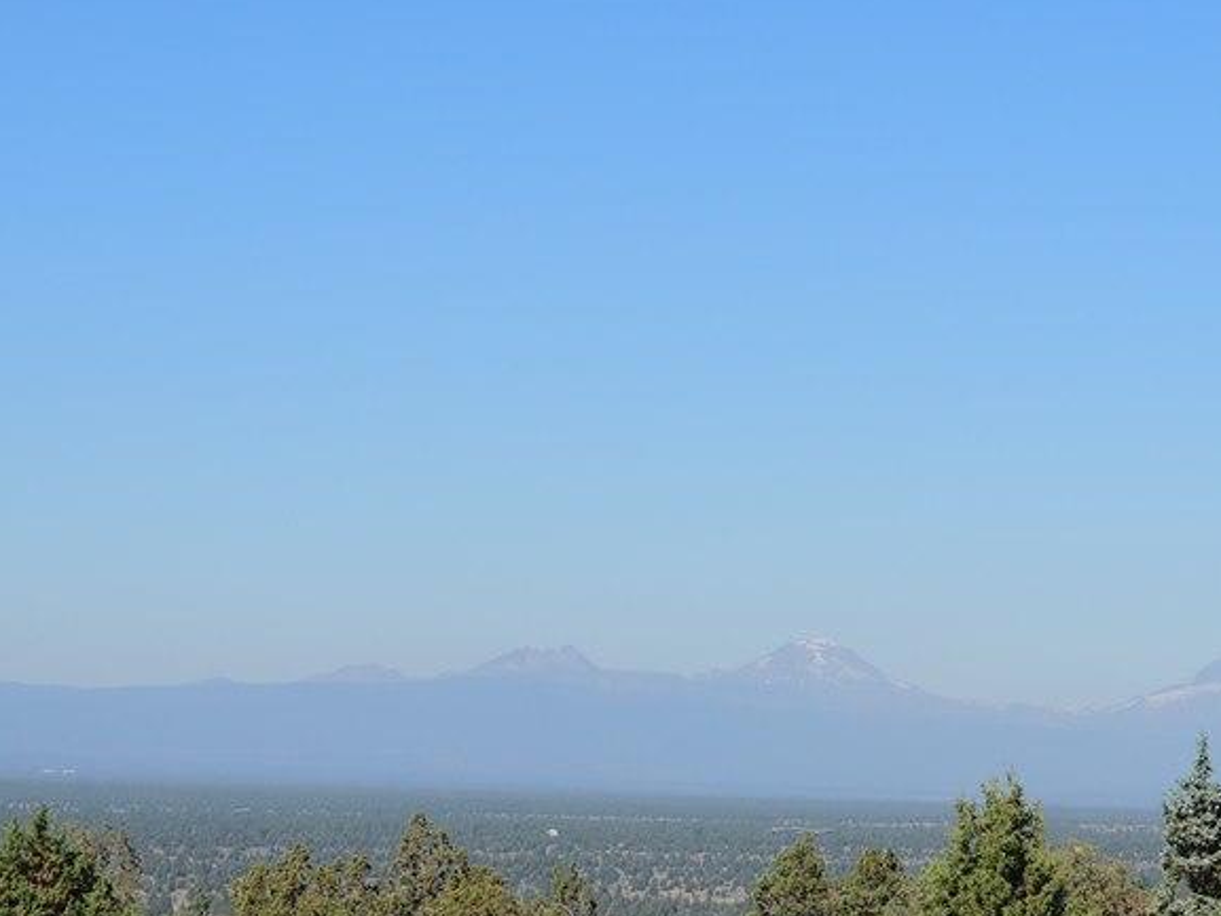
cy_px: 696
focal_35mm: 133
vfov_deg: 11.1
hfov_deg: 14.8
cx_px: 908
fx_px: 4692
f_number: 3.9
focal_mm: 13.3
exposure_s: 1/1000
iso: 100
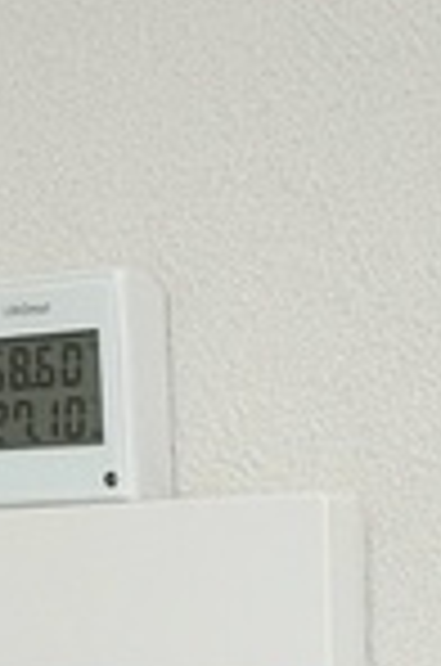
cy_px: 932
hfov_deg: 19.4
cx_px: 362
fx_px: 1274
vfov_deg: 24.4
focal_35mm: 69
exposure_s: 1/99
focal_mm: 2.22
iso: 100
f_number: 2.2
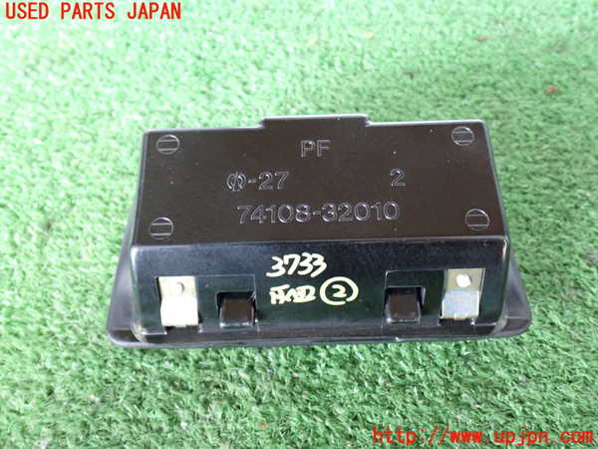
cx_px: 299
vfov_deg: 39.7
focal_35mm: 36
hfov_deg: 51.4
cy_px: 224
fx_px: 622
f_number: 2.5
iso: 800
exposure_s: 1/30
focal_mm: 6.37
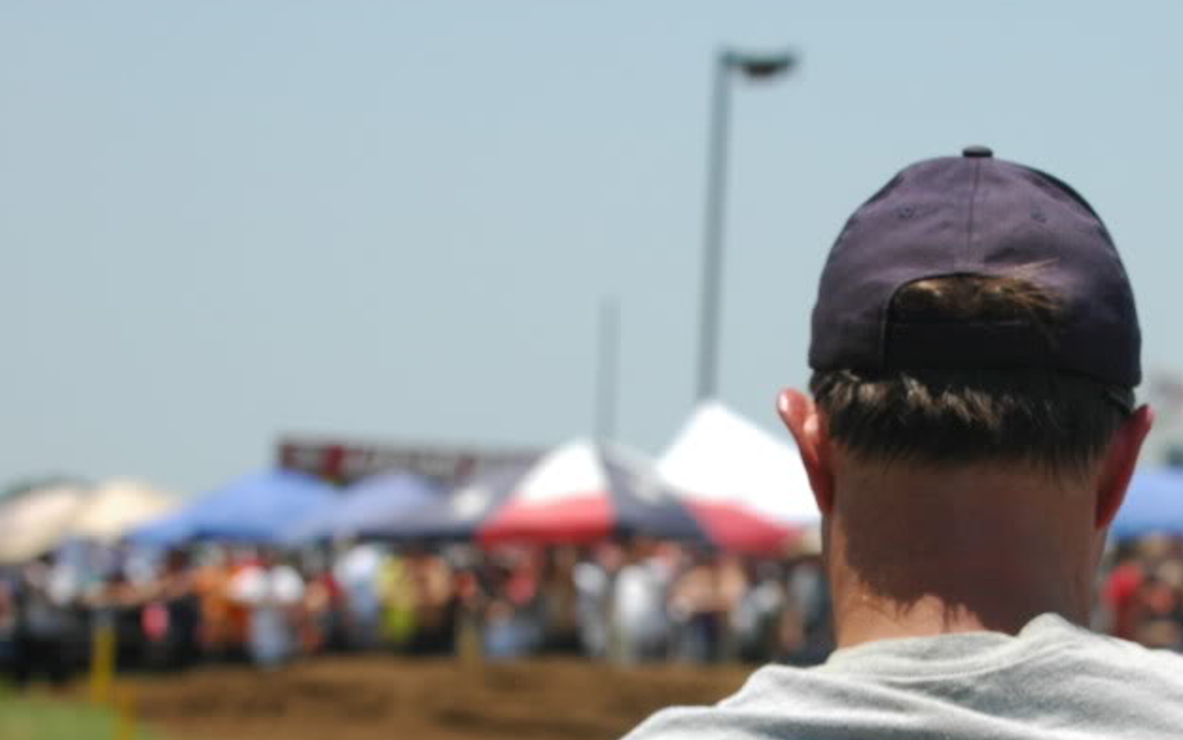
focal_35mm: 175
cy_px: 634
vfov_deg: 7.5
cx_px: 909
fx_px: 5644
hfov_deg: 11.9
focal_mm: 70
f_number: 7.1
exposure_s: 1/1000
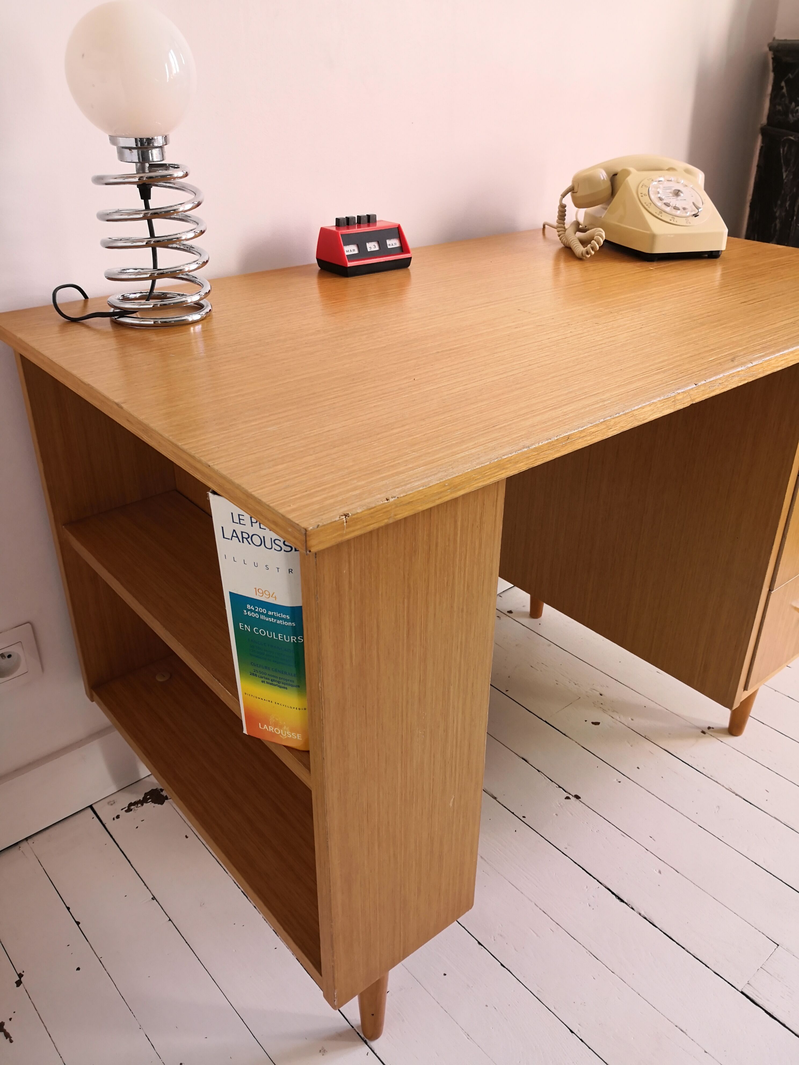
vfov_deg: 65.3
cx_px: 400
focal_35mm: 27
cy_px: 532
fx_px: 831
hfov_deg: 51.4
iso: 50
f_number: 1.6
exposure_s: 1/55.9
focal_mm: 3.95
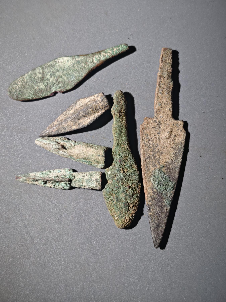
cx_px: 113
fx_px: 435
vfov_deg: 38.2
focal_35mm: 50
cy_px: 151
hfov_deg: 29.1
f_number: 1.63
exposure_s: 1/100
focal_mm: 5.85
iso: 400
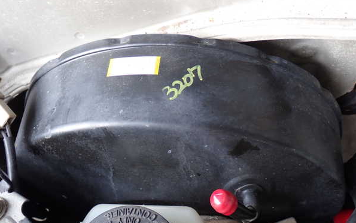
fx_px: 456
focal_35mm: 47
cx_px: 178
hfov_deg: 42.6
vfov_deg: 27.4
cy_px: 112
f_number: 2.9
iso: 200
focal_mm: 7.84
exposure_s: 1/60
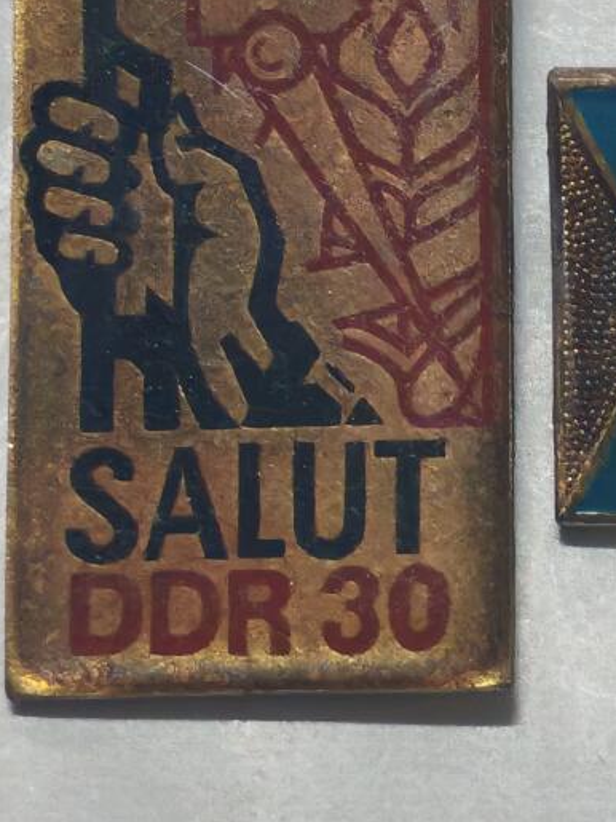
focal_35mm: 185
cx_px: 731
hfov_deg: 8.0
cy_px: 271
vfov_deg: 10.7
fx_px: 4391
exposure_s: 1/33
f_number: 1.95
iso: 640
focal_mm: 5.52
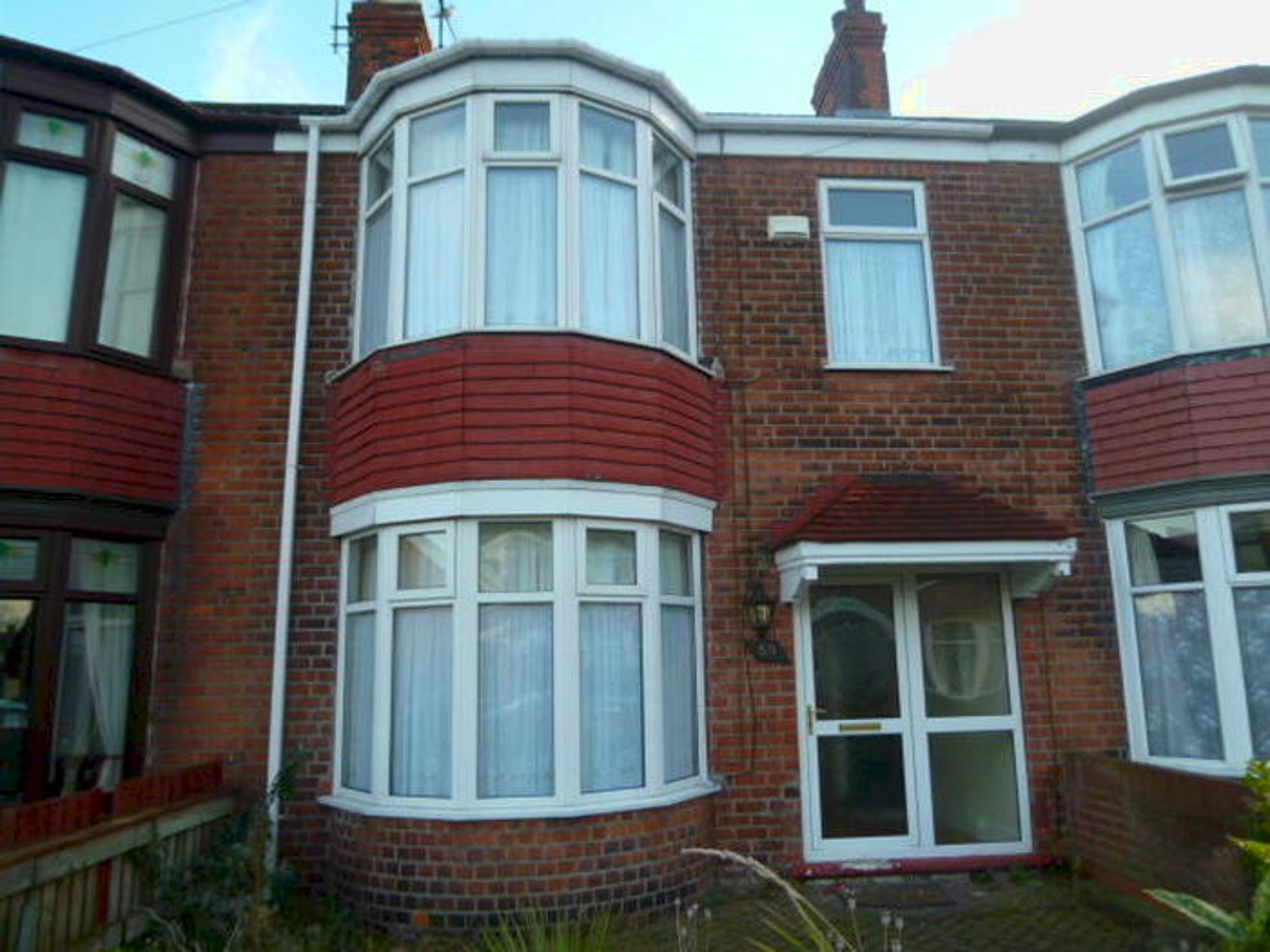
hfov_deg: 71.6
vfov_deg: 56.8
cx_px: 635
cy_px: 476
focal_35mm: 24
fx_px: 881
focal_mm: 4.3
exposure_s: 1/250
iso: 160
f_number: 2.2
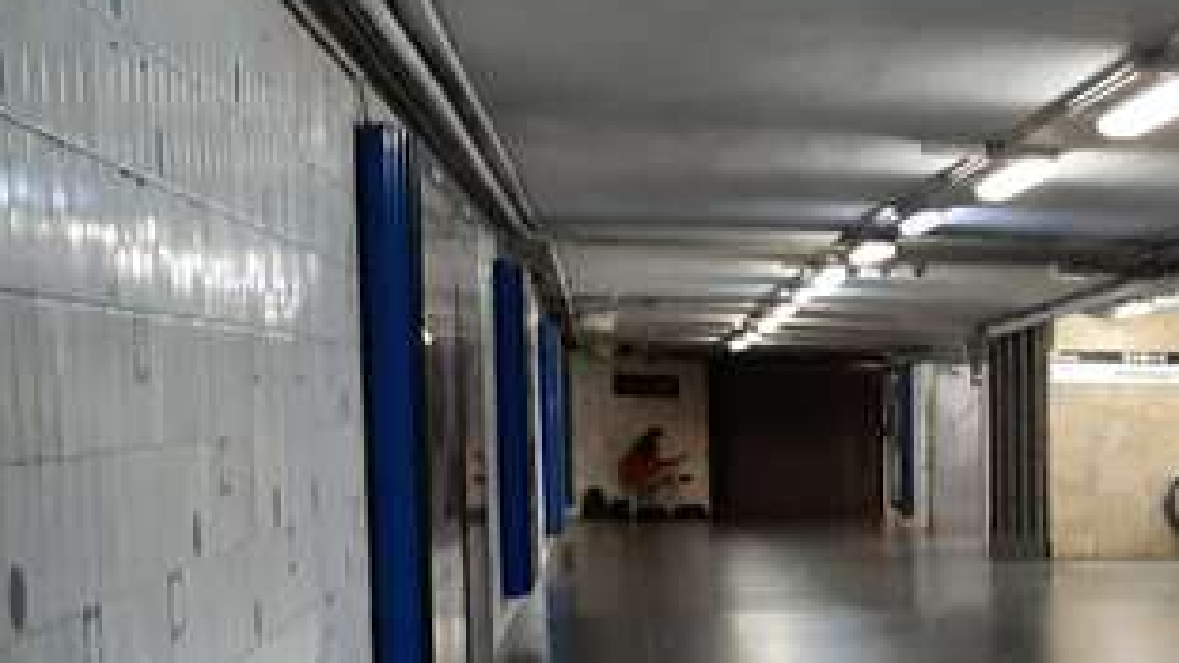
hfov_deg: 27.0
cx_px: 1376
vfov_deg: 16.8
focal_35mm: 70
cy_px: 678
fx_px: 2189
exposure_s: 1/50
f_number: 1.7
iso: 250
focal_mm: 3.92
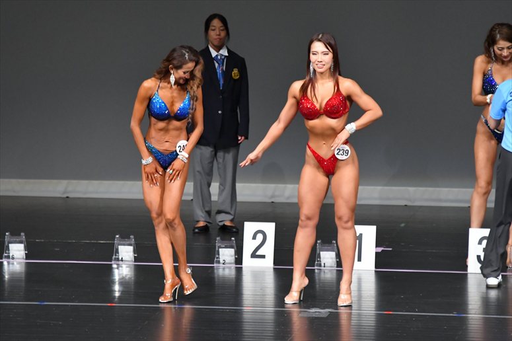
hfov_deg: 6.5
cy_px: 170
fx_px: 4478
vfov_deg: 4.4
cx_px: 256
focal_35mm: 315
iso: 5000
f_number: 5.6
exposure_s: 1/400
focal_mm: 210
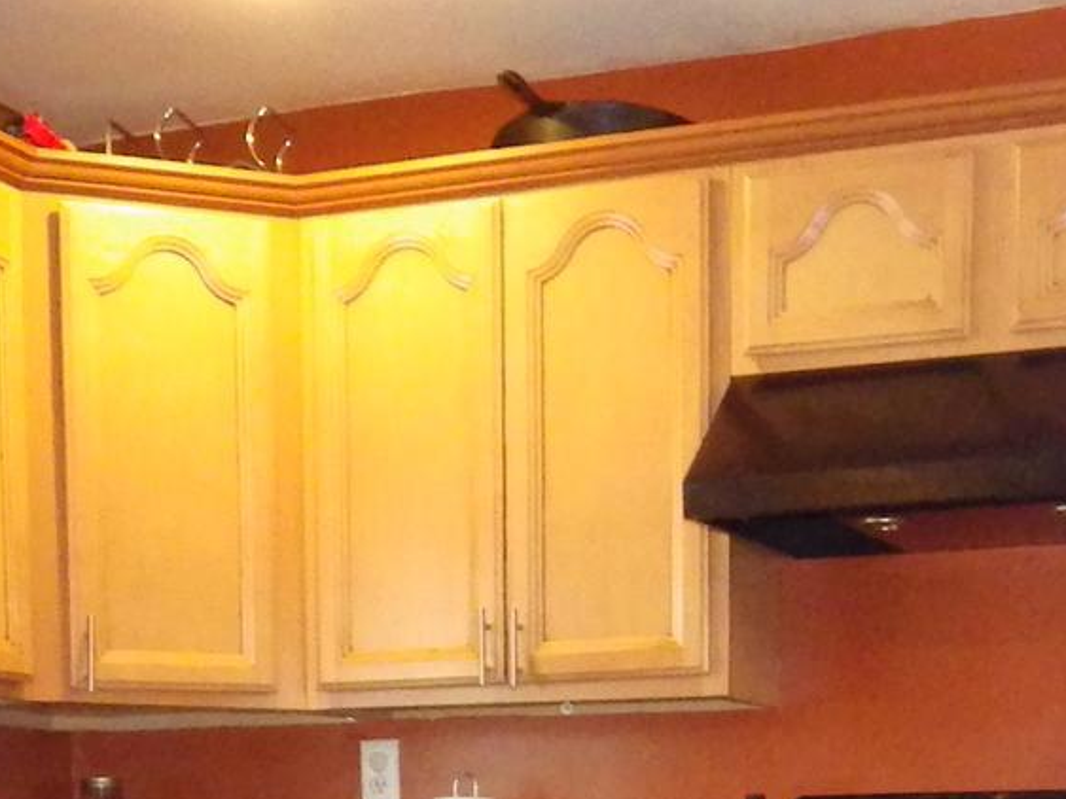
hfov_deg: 24.4
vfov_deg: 16.8
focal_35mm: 80
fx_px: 2463
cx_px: 464
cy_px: 1176
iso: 800
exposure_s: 1/20
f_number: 3.1
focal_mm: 4
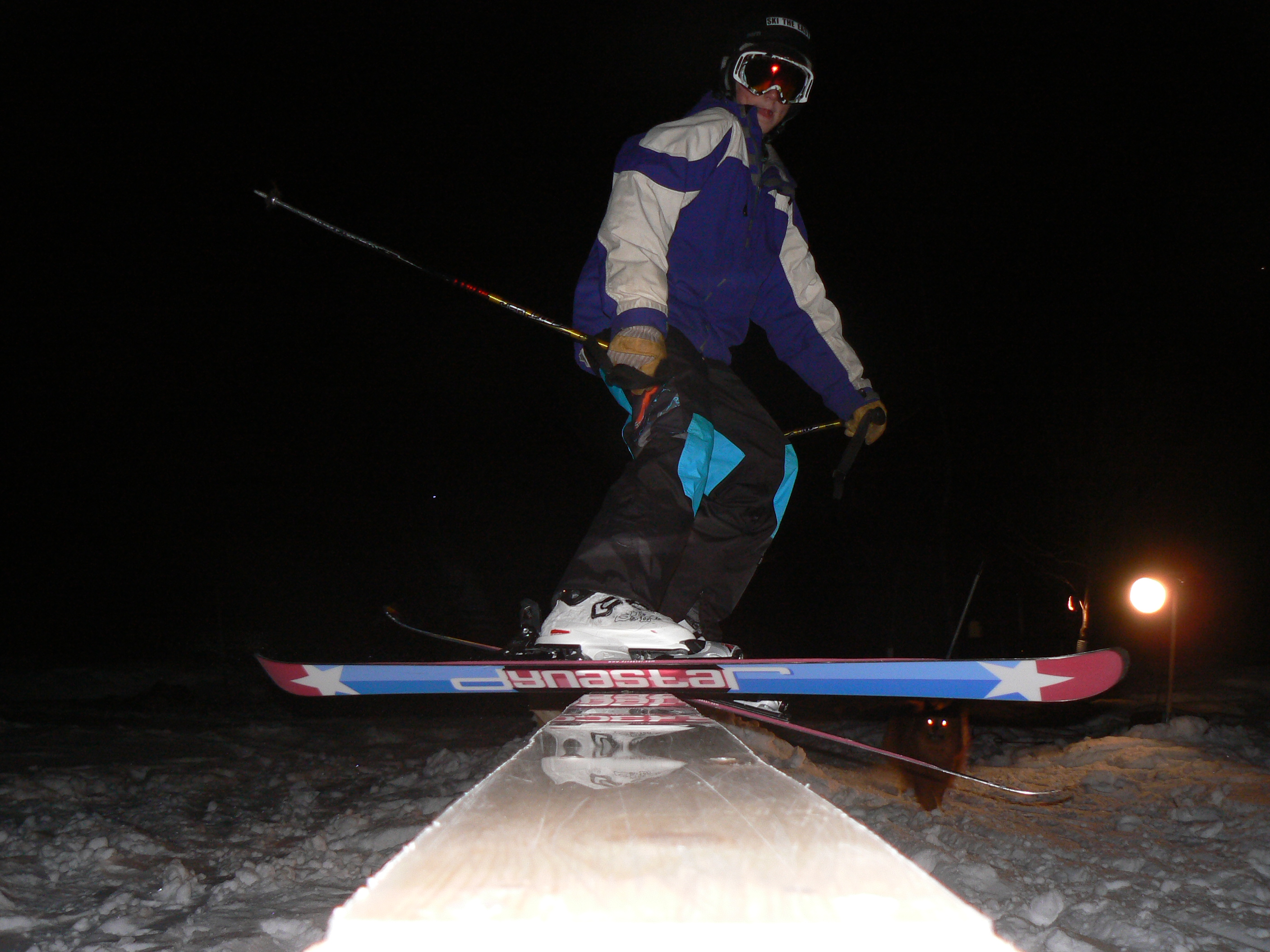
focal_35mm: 36
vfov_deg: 39.7
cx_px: 635
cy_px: 476
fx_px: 1321
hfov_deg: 51.4
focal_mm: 6
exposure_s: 1/30
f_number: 2.8
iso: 100
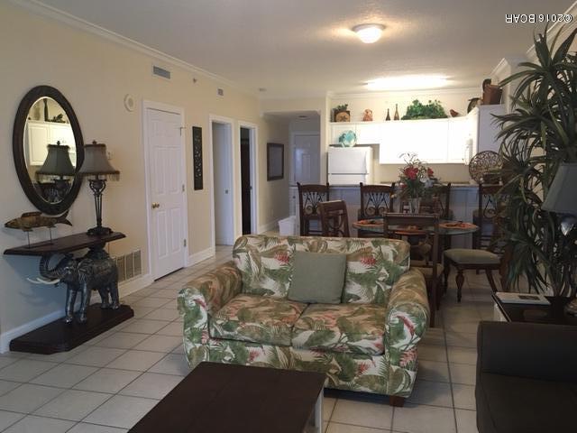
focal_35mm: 29
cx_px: 288
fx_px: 483
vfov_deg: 48.2
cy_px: 216
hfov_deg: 61.7
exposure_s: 1/30
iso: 160
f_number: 2.2
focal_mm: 4.15
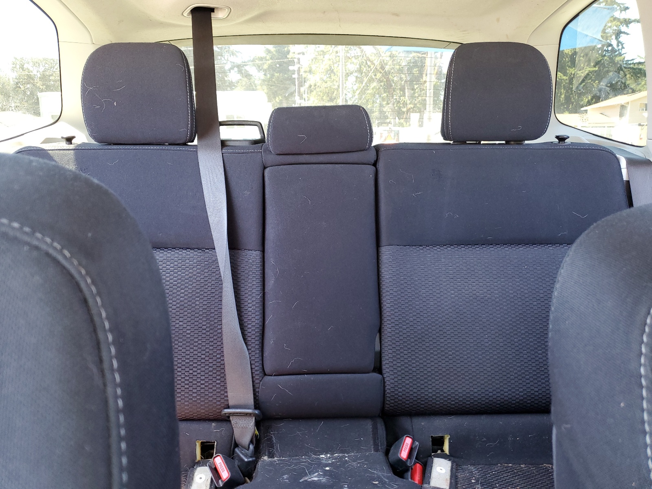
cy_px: 244
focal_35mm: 26
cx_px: 326
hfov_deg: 67.3
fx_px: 490
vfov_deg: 53.1
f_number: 1.5
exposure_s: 1/60.2
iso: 129
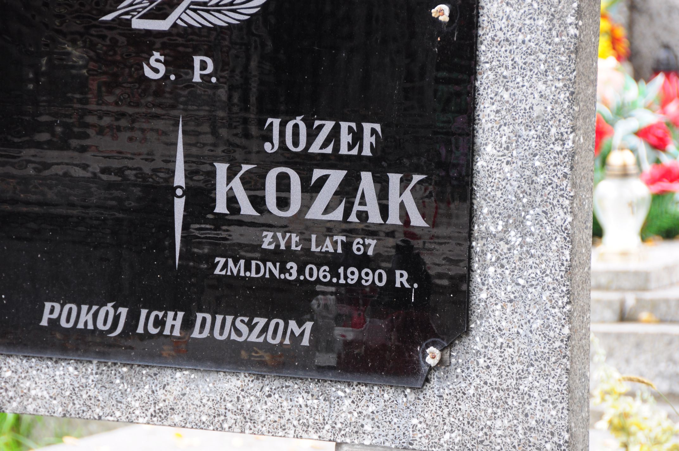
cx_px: 340
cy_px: 226
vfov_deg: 5.4
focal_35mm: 255
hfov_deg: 8.1
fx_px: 4804
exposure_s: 1/50
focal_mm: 170
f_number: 7.1
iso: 400
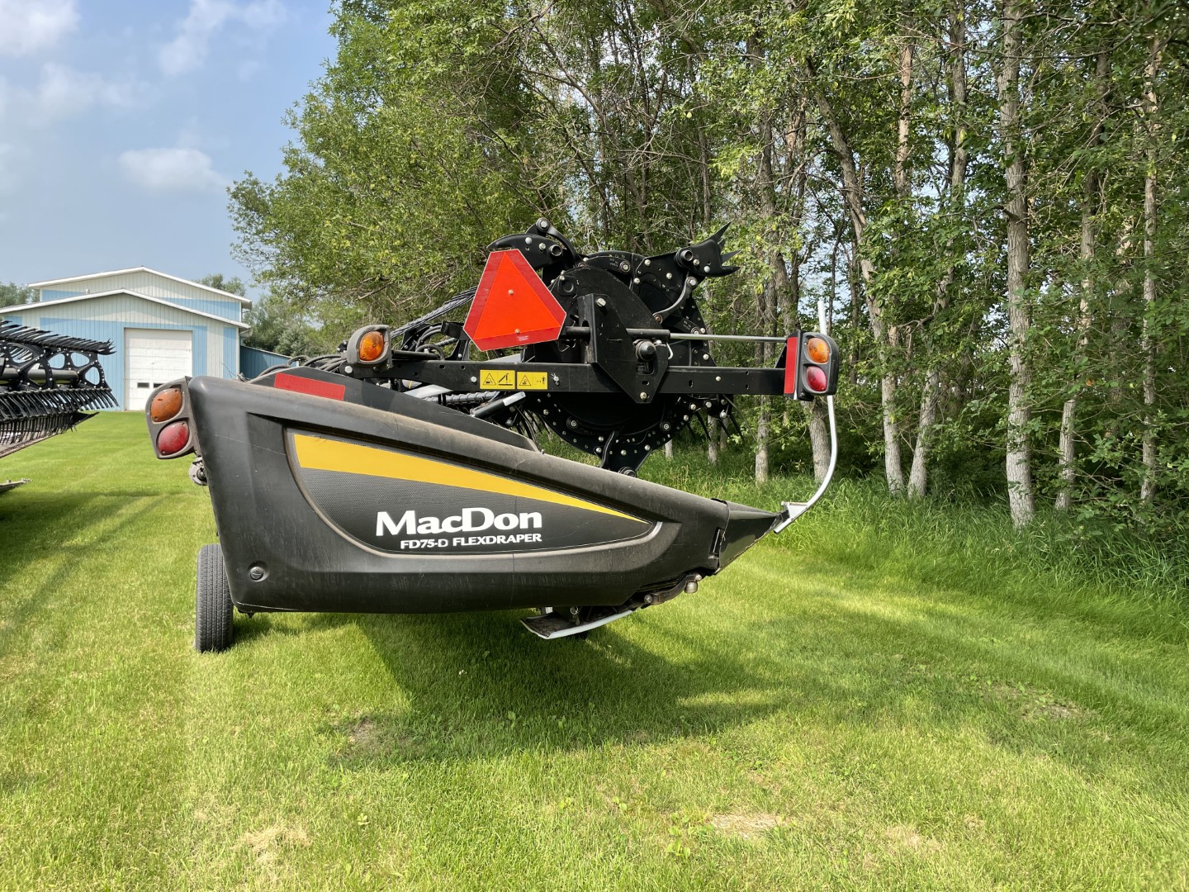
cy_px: 446
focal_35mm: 26
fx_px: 893
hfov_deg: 67.3
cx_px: 594
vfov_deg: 53.1
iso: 32
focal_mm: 4.2
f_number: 1.6
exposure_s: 1/1195
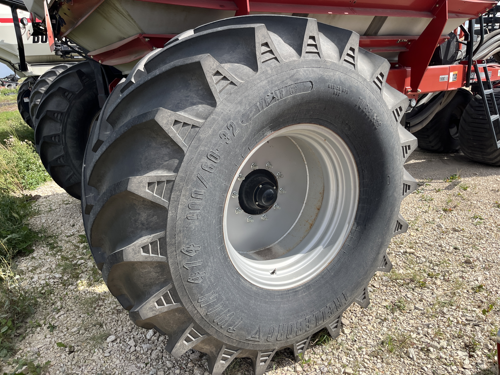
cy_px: 188
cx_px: 250
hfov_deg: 67.3
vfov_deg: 53.1
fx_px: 376
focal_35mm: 26
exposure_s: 1/1957
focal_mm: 5.1
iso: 50
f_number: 1.6
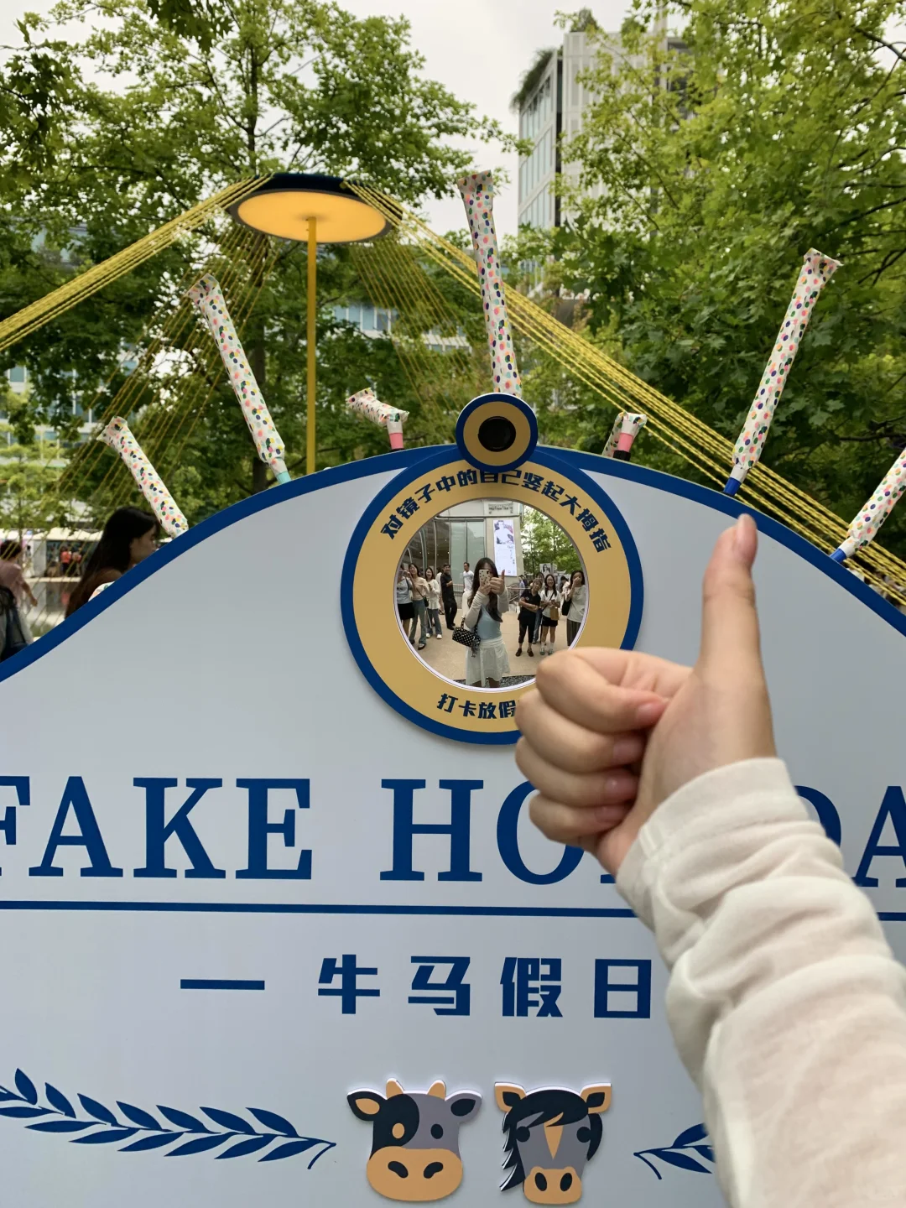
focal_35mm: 26
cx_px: 453
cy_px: 604
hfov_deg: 53.1
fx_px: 907
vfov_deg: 67.3
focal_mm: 4.25
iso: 25
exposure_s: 1/291
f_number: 1.8
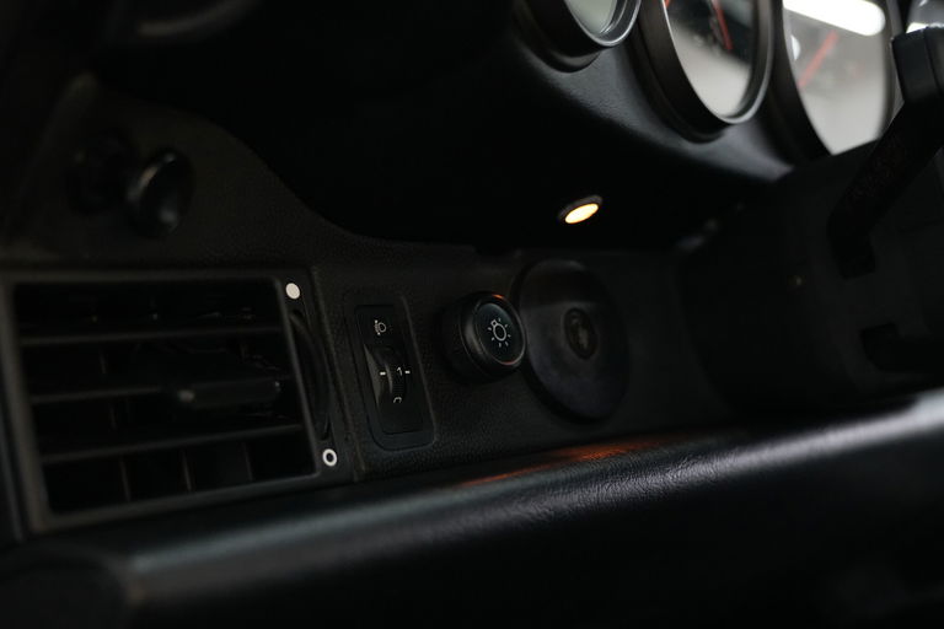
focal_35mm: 42
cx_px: 472
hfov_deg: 46.4
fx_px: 1101
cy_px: 314
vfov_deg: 31.9
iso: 3200
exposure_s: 1/160
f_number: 2.8
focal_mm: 28
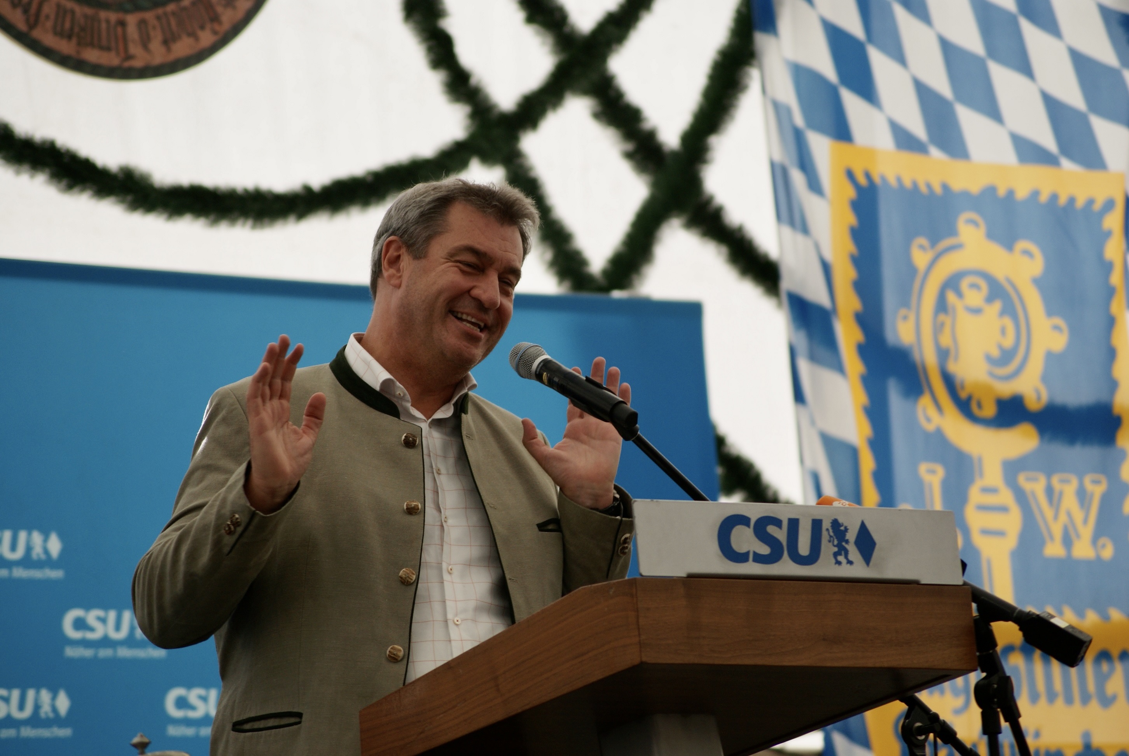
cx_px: 564
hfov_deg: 9.8
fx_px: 6594
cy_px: 378
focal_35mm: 210
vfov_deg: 6.6
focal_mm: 140
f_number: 4.5
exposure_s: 1/250
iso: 160
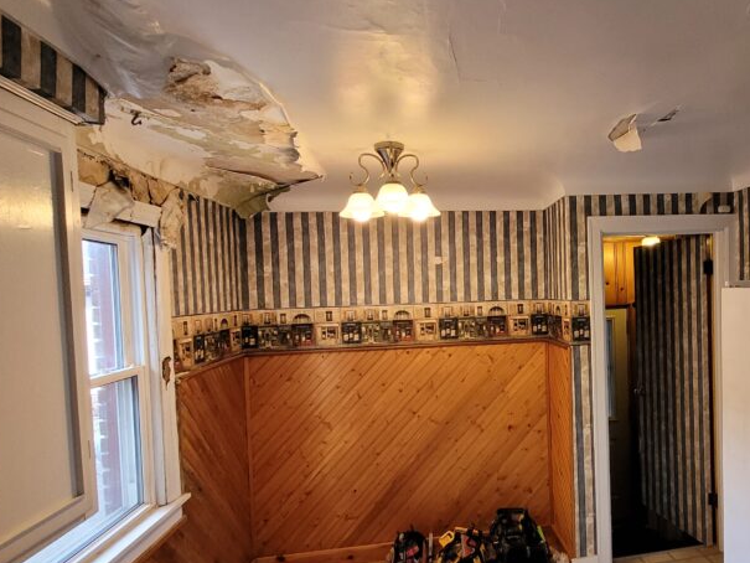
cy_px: 291
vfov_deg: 61.1
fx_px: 477
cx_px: 497
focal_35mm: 22
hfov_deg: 74.1
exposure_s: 1/60
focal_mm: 1.74
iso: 250
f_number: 2.2
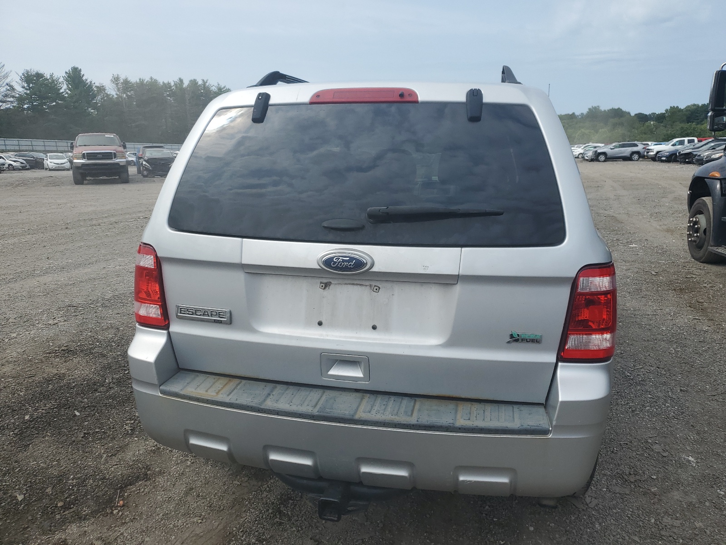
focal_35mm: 26
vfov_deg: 53.1
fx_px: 545
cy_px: 272
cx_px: 363
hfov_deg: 67.3
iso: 50
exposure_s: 1/3333
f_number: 1.5
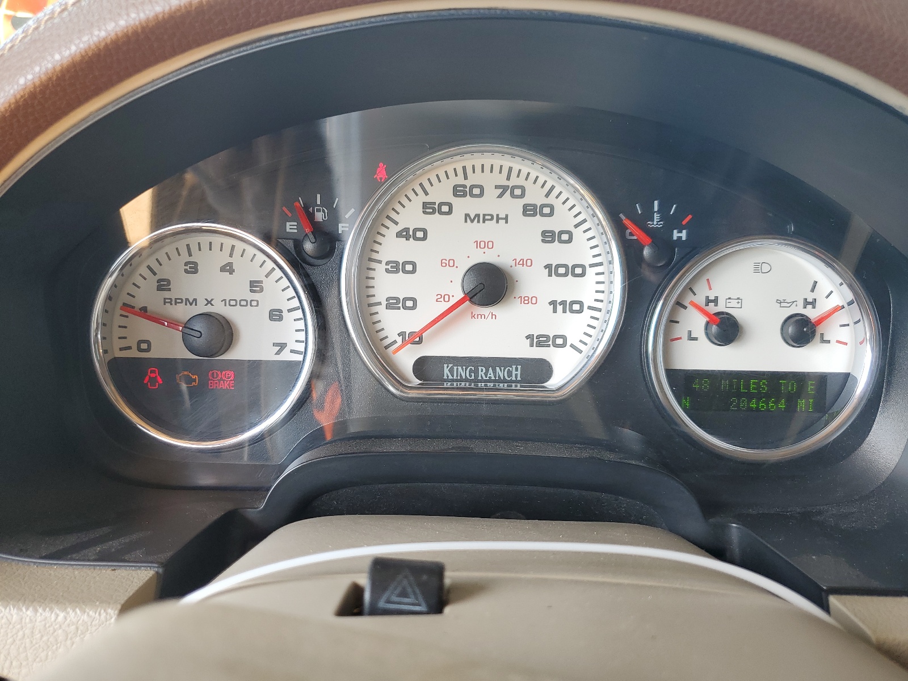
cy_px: 340
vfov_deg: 53.1
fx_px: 682
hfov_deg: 67.3
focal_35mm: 26
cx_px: 454
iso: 50
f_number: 1.5
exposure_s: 1/135
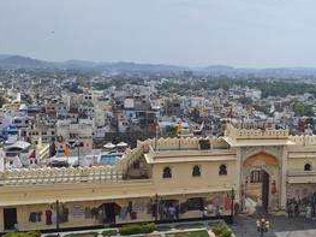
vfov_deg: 34.3
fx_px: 383
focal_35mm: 42
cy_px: 122
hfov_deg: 43.7
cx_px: 227
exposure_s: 1/5682
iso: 40
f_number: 1.8
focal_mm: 5.54
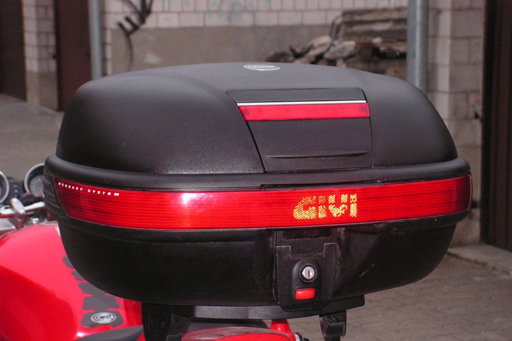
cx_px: 257
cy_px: 182
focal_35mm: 94
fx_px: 1337
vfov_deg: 14.6
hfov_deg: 21.7
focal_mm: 15.1
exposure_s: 1/100
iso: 200
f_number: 3.3
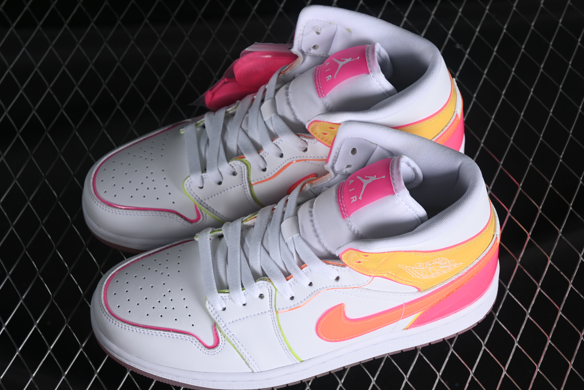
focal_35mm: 78
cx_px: 292
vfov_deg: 17.5
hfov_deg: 26.0
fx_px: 1265
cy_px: 197
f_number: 7.1
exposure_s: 1/100
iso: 160
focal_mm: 50
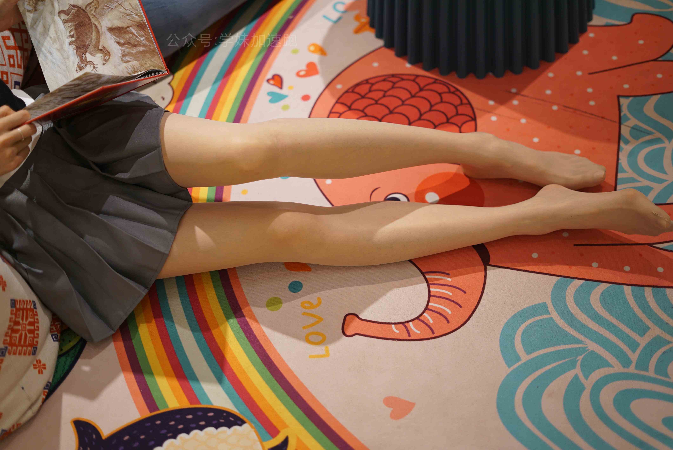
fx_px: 935
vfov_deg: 27.0
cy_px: 225
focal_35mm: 50
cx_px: 336
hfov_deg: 39.6
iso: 200
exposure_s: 1/160
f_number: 1.8
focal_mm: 50
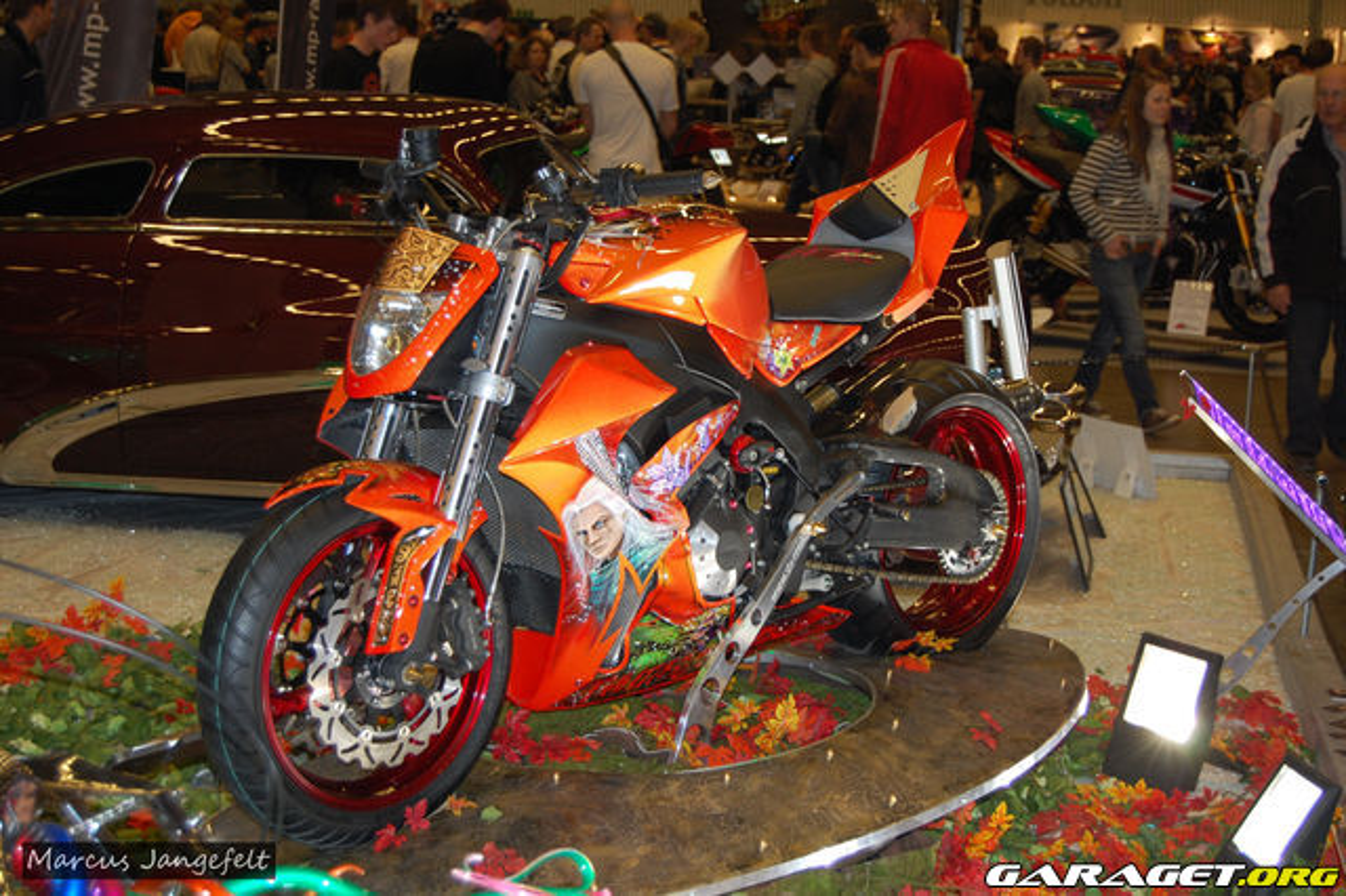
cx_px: 673
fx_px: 2354
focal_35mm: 63
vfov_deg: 21.5
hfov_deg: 31.9
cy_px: 448
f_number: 5.3
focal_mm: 42
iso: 400
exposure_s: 1/60
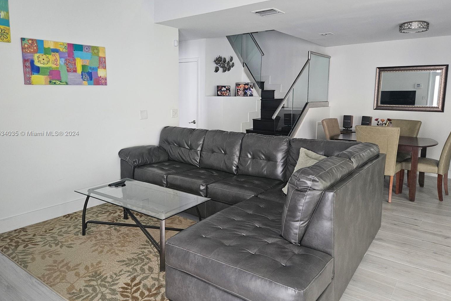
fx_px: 313
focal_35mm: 25
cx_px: 220
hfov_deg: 71.5
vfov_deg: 51.2
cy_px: 134
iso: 800
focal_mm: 5.4
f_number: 1.8
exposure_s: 1/120
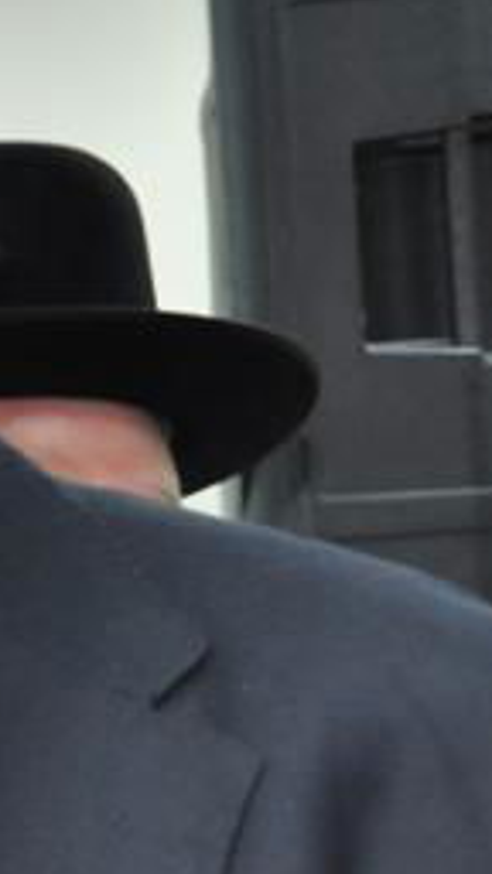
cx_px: -933
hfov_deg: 5.7
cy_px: 594
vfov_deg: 10.7
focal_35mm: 201
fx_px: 4662
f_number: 4
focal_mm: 32
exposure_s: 1/60
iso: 800
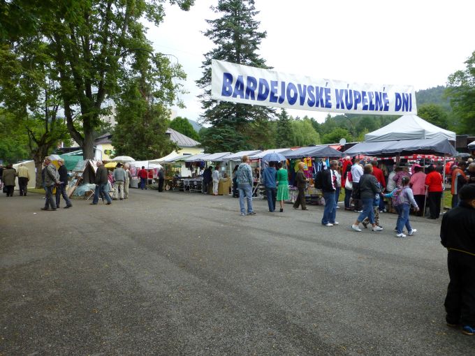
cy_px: 178
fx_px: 329
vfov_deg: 56.8
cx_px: 238
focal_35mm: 24
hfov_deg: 71.6
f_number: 3.5
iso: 100
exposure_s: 1/125
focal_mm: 4.3
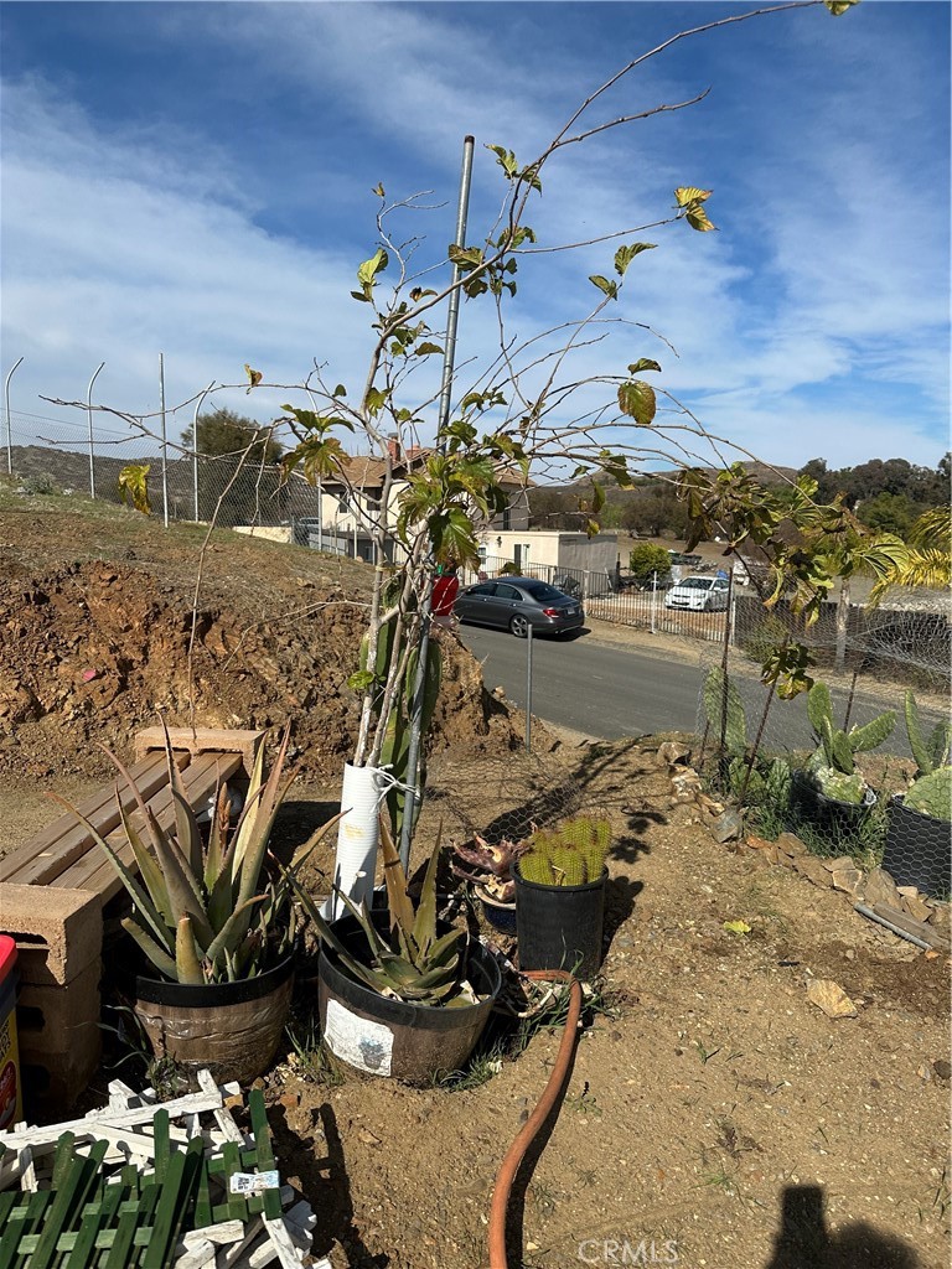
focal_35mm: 24
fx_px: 880
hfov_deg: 56.8
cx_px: 476
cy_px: 634
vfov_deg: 71.6
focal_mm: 6.86
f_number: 1.78
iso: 80
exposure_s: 1/6623
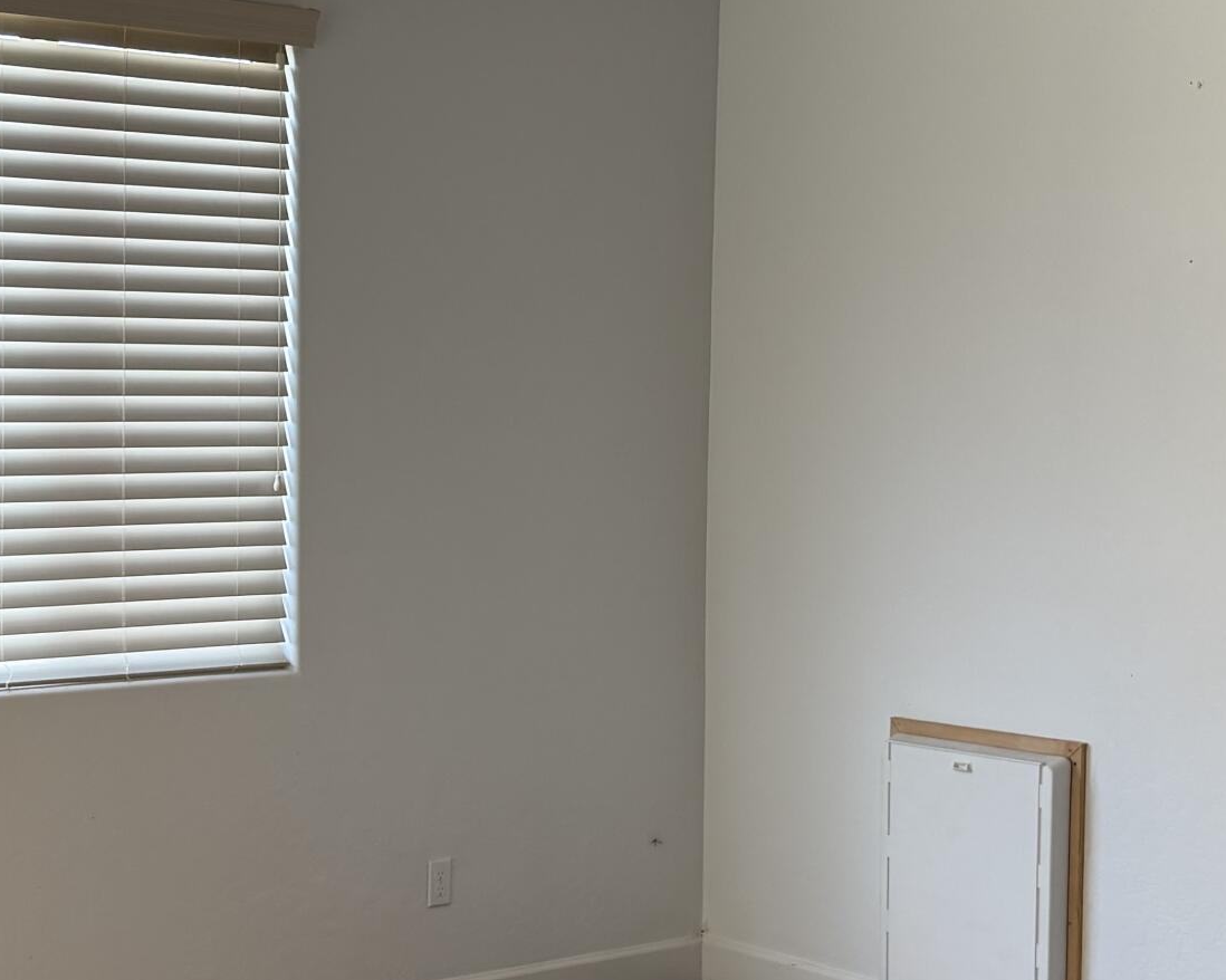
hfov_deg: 28.9
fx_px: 2322
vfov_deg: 23.8
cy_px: 574
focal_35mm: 64
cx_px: 233
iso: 160
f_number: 1.78
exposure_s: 1/120
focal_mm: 6.76
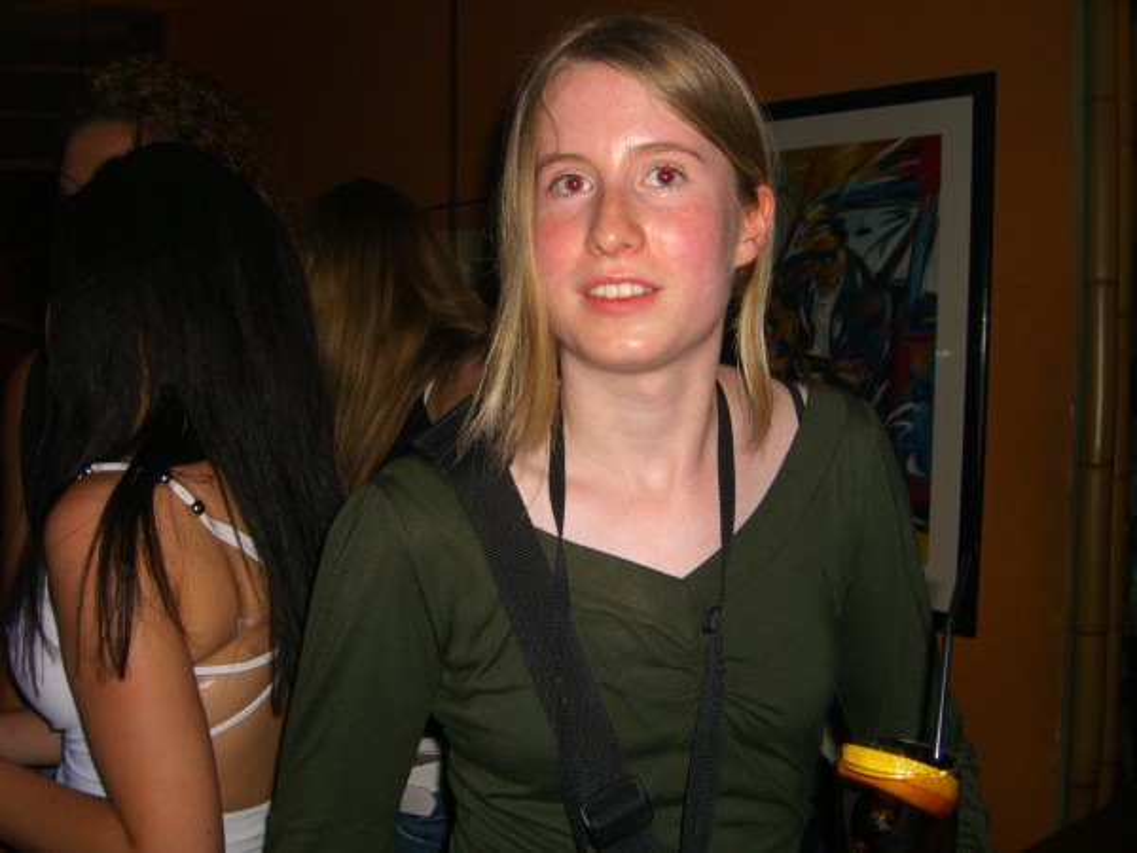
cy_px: 426
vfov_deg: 37.7
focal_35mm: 38
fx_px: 1248
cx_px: 568
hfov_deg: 49.0
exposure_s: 1/60
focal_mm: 7.9
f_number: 2.8
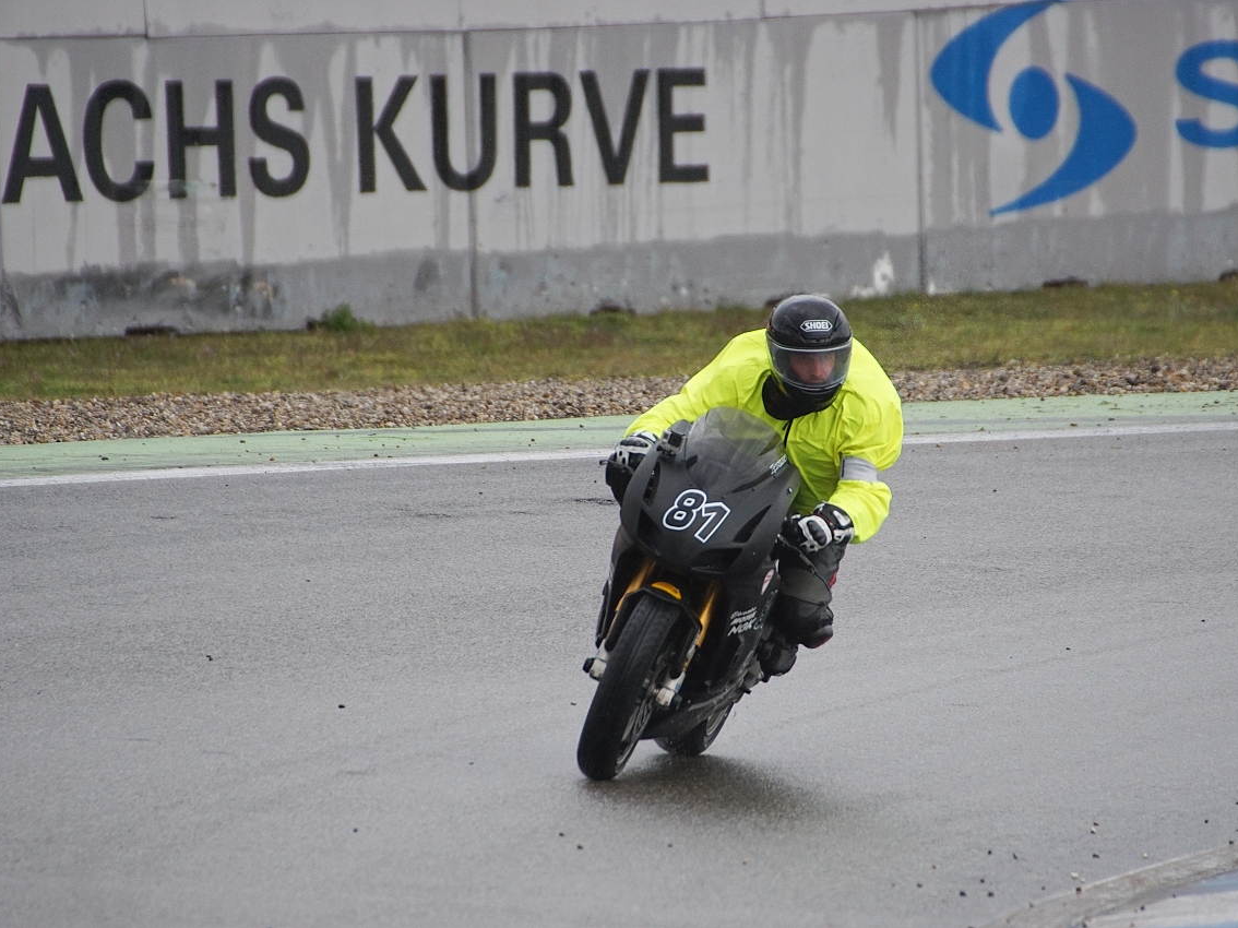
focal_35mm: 749
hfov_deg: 2.6
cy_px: 465
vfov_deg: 2.0
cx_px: 675
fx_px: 26781
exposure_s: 1/800
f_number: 6.3
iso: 500
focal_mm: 460
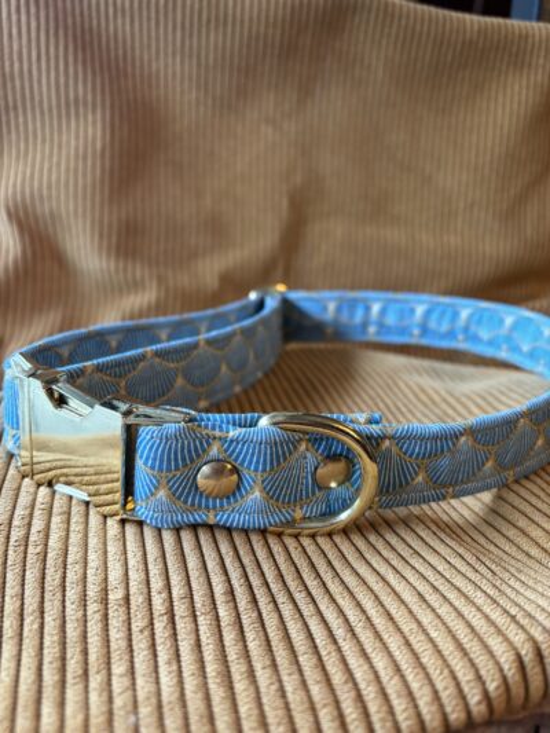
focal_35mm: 26
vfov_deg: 67.3
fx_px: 551
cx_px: 275
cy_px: 366
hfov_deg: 53.1
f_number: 1.6
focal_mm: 5.96
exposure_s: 1/50
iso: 320
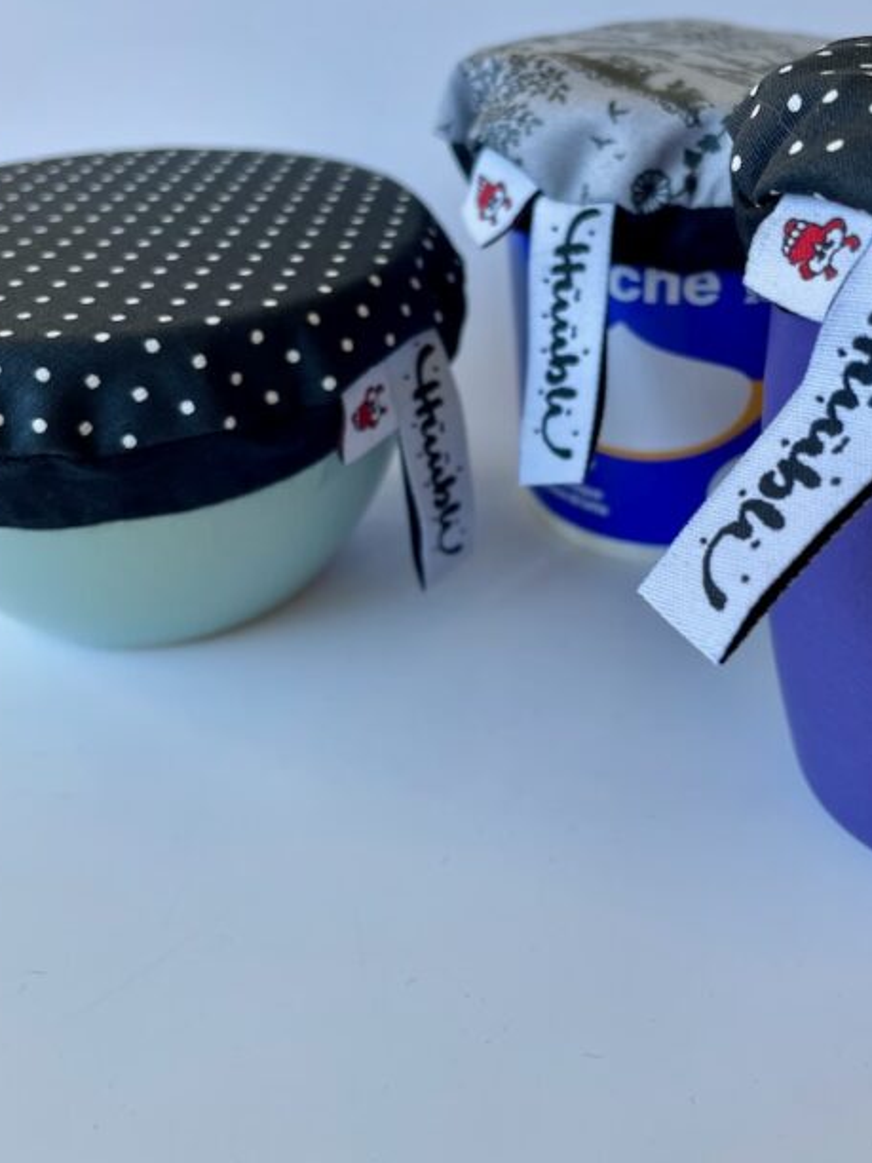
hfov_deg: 41.5
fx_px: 1142
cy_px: 496
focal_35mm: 34
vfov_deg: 53.8
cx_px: 541
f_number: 1.6
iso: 32
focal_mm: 4.2
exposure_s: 1/121
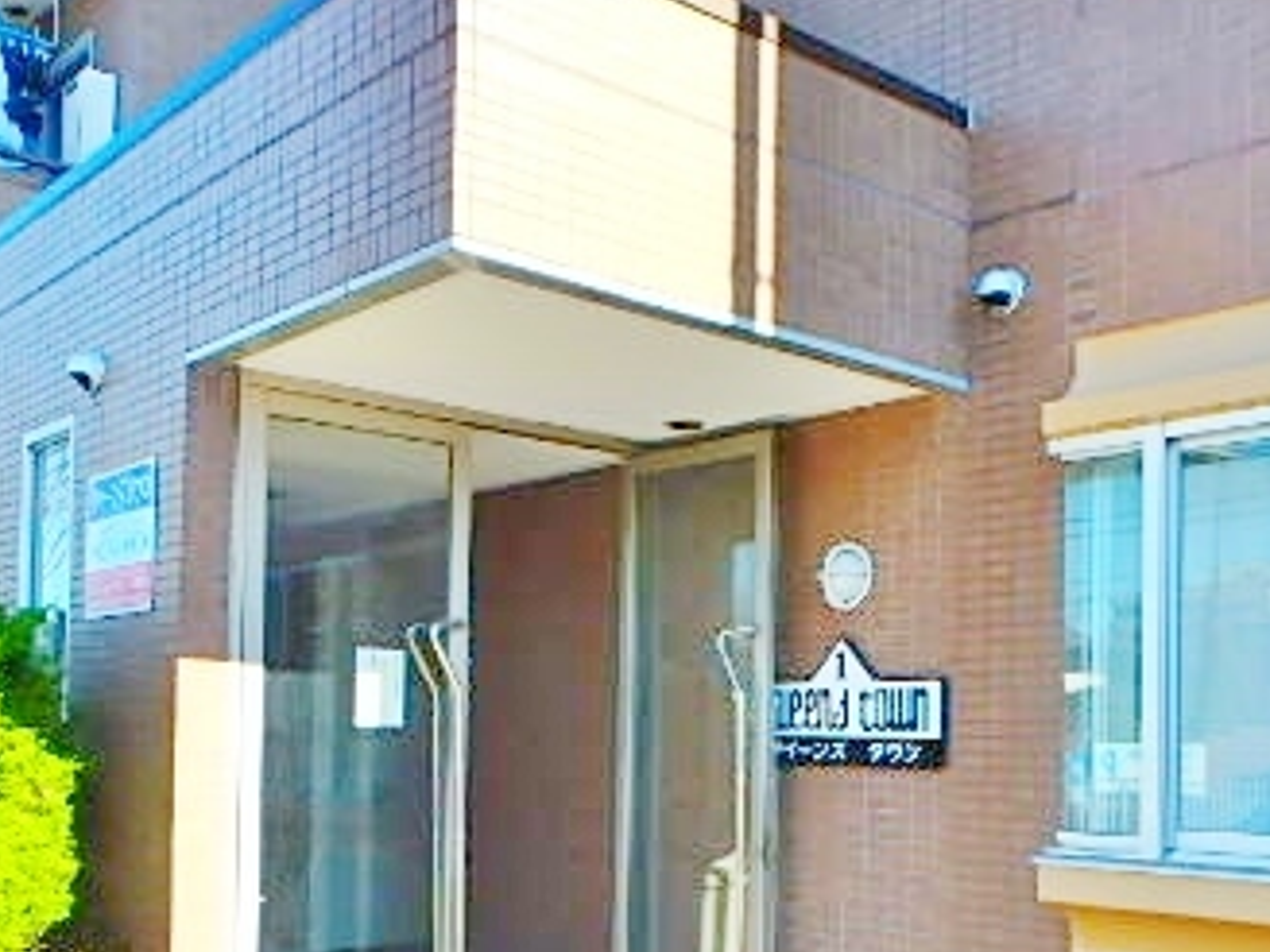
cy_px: 747
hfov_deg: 45.6
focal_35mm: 41
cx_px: 755
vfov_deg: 34.2
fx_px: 1504
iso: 125
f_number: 3.5
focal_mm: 3.7
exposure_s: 1/400
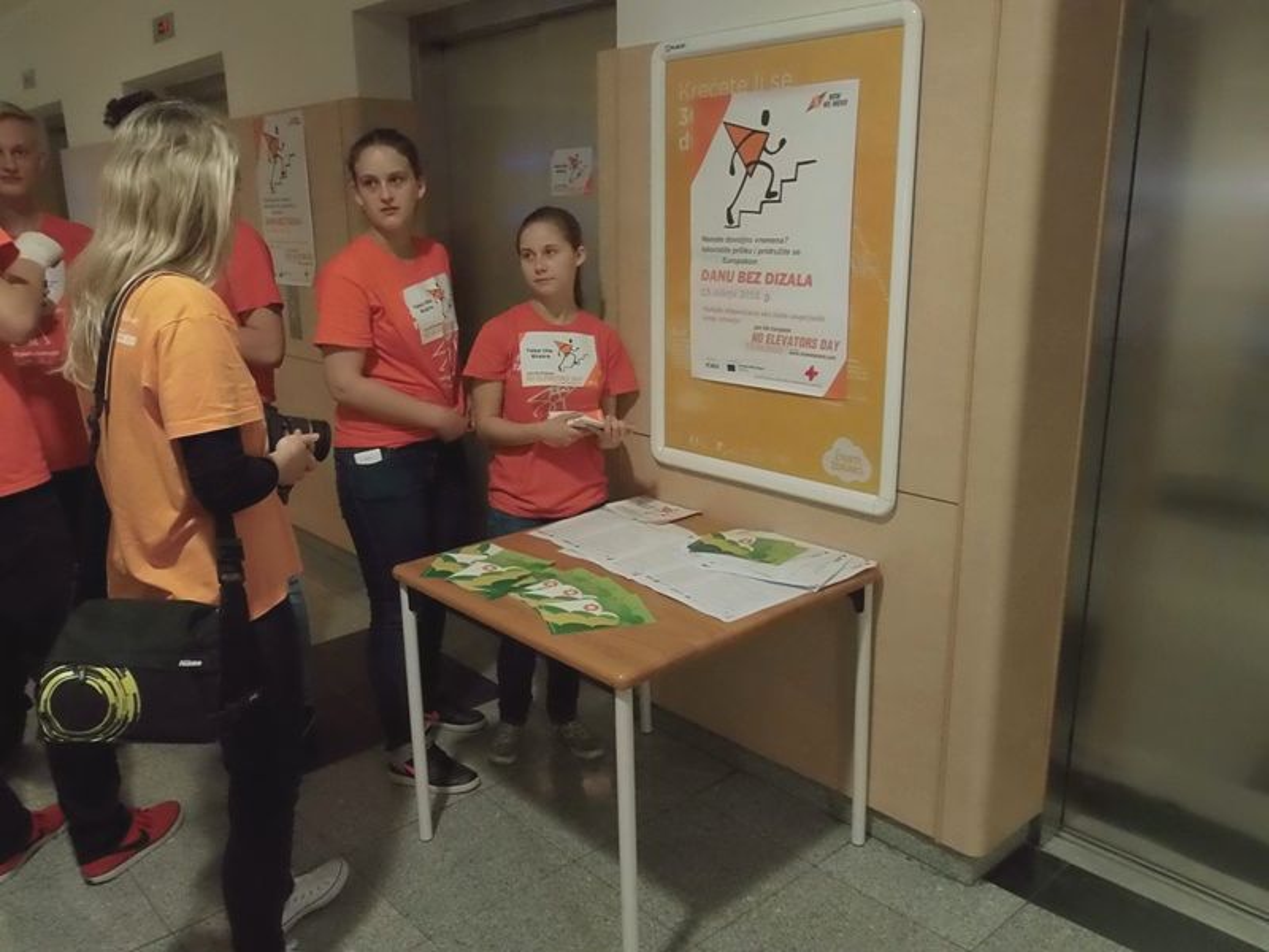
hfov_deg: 67.3
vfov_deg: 53.1
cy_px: 476
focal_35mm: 26
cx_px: 634
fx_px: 953
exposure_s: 1/20
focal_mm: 4.66
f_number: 3.2
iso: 800
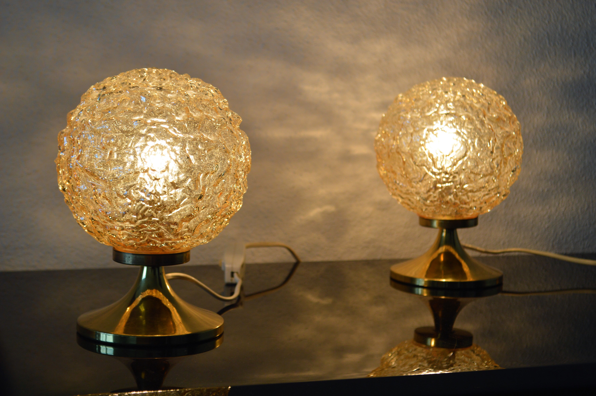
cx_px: 298
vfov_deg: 20.6
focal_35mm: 66
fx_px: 1092
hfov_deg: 30.5
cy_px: 198
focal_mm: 44
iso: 250
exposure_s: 1/125
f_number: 5.6
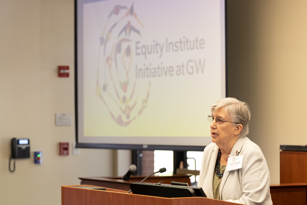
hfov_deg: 15.1
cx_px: 154
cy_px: 102
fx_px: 1159
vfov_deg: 10.1
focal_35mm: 136
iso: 1600
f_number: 3.5
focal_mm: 91
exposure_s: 1/200
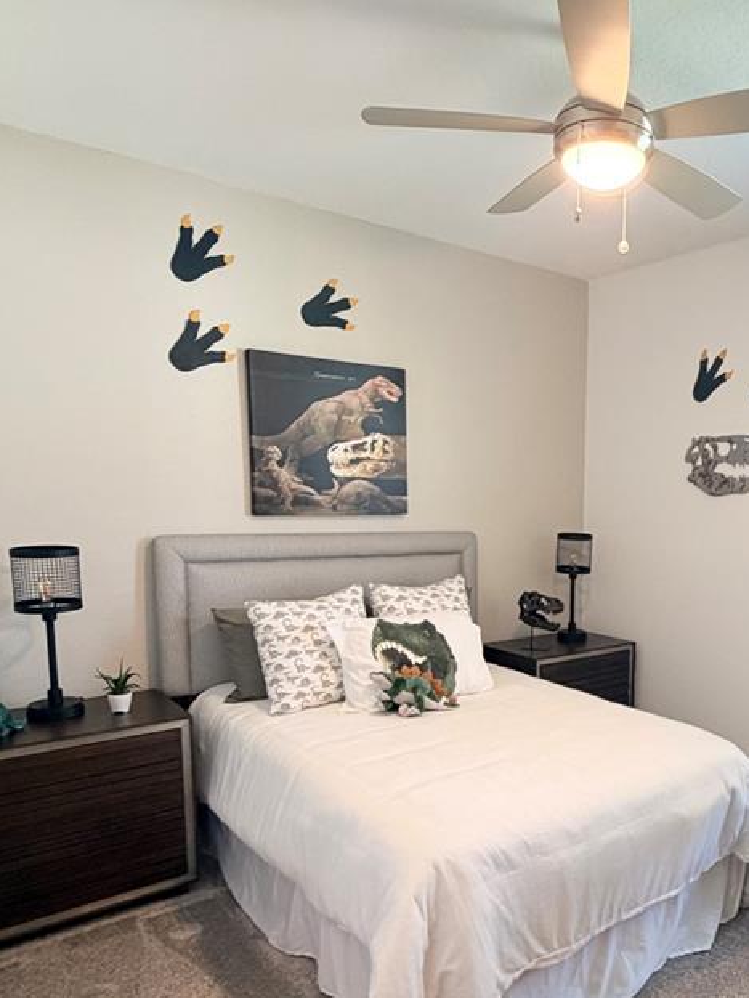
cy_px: 600
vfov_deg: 64.7
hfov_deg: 49.2
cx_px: 566
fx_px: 778
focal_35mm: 27
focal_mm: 2.22
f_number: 2.2
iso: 200
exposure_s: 1/60
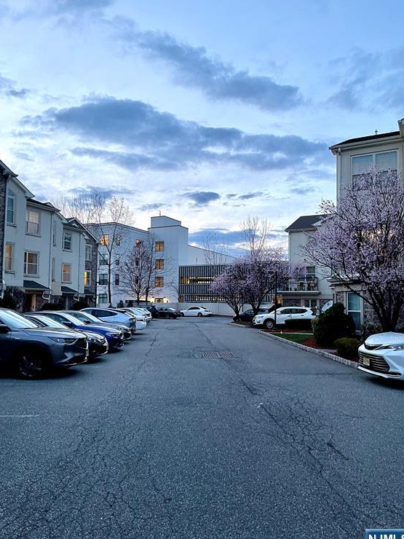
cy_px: 270
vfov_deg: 65.3
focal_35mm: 27
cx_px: 199
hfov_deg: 51.4
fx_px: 420
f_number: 1.6
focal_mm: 5.1
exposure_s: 1/60
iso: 160
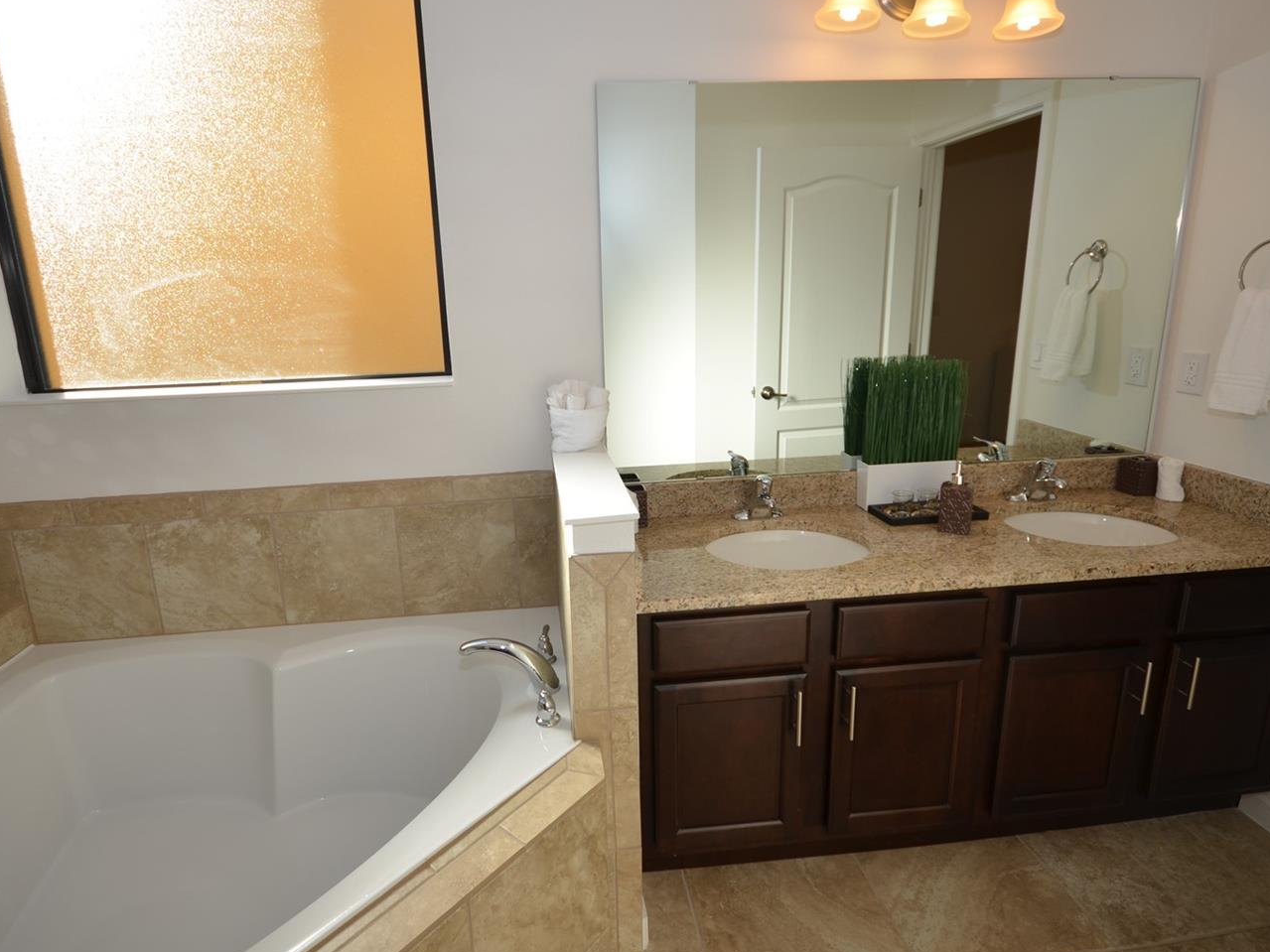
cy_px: 435
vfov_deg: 71.5
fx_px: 660
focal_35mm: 18
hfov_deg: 87.7
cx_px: 599
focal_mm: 10
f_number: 5.6
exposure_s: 1/125
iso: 140
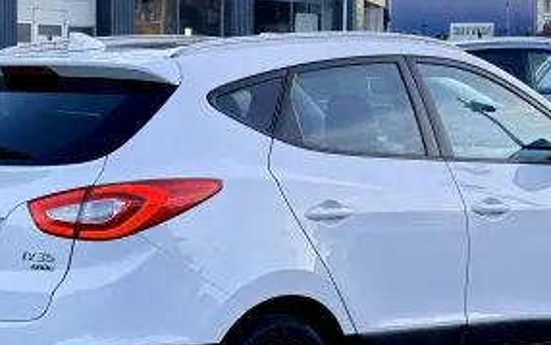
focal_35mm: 32
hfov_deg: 59.6
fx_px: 481
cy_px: 256
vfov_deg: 38.5
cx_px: 281
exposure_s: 1/623
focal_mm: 6.76
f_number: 1.78
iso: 100
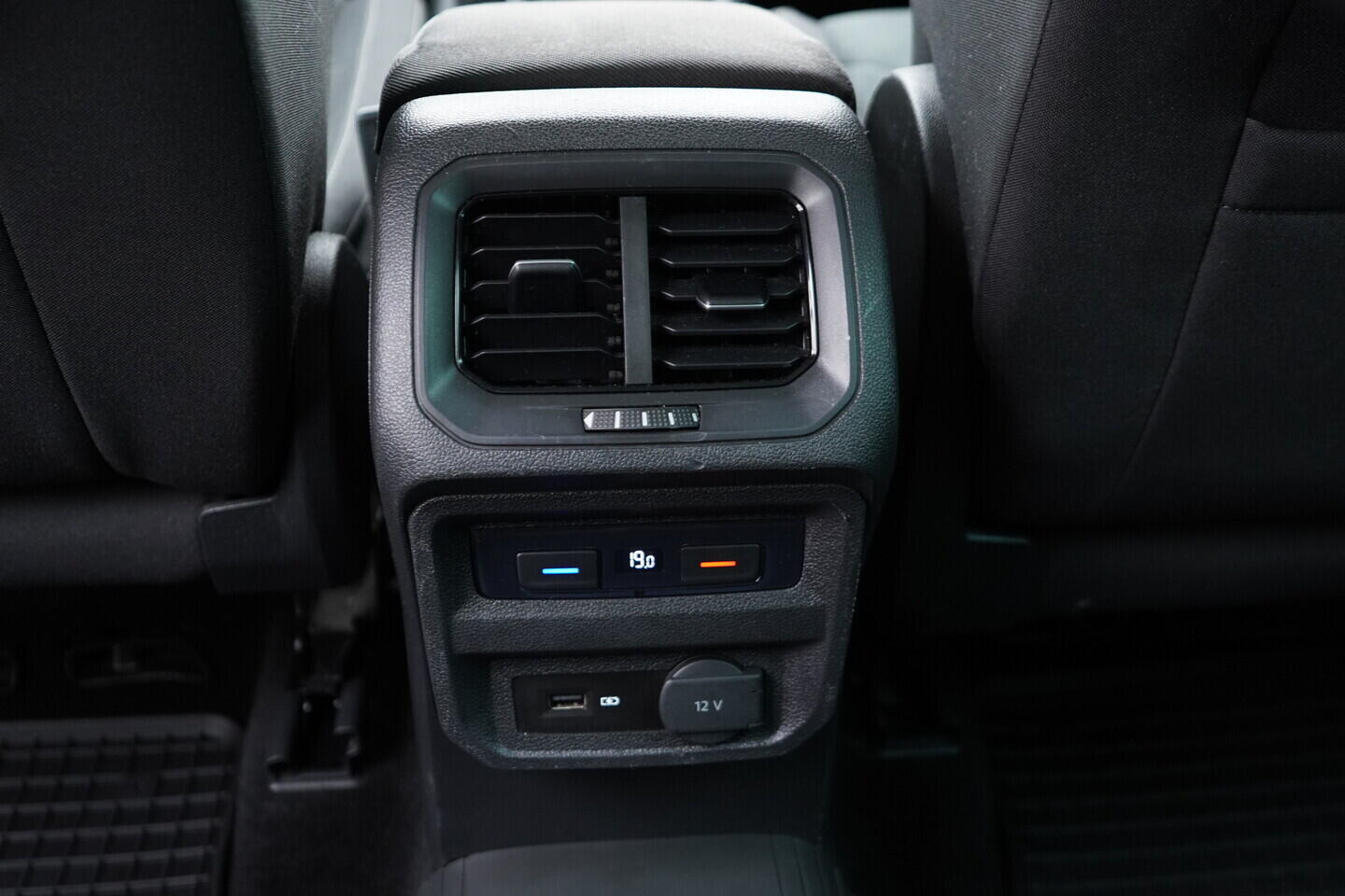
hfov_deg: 53.1
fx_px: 1345
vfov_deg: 36.9
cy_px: 448
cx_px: 672
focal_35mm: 36
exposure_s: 1/40
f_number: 2.8
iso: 800
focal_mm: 24
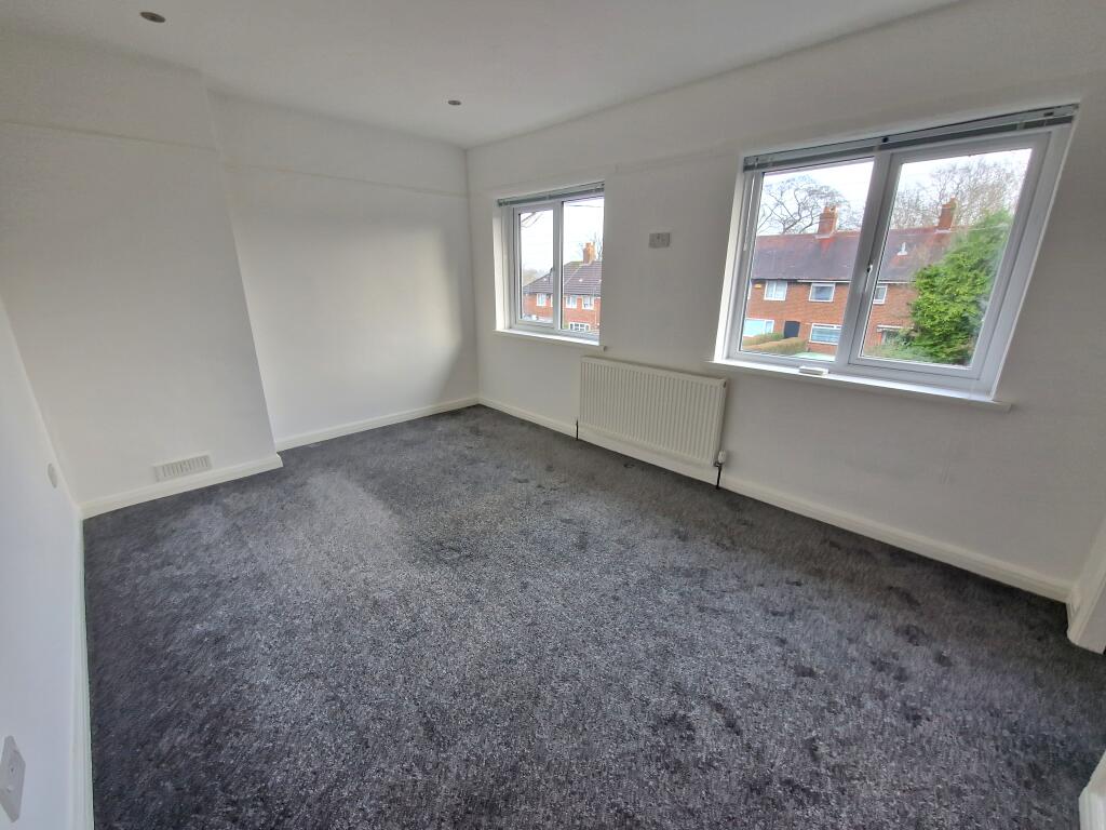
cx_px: 553
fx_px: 415
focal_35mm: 13
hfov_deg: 106.2
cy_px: 415
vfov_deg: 89.9
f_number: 2.2
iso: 100
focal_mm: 2.2
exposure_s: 1/50
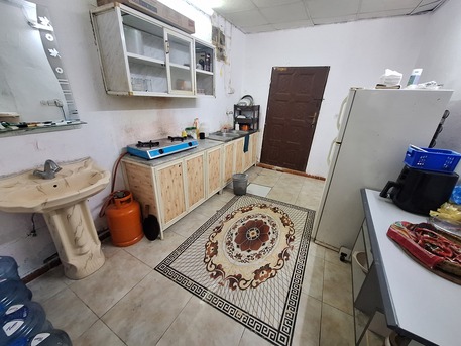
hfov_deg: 106.2
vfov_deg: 89.9
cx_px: 230
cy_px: 173
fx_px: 173
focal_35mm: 13
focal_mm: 1.74
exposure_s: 1/24
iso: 320
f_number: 2.2
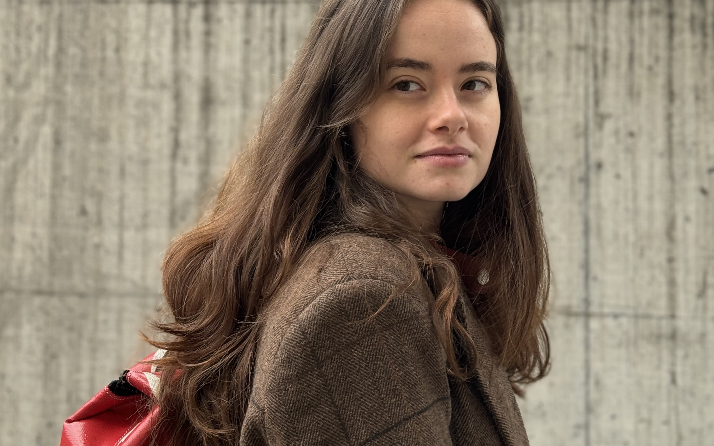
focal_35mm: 68
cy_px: 62
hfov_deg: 30.2
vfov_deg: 18.9
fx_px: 1323
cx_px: 356
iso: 100
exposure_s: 1/80
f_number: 1.78
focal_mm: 6.76
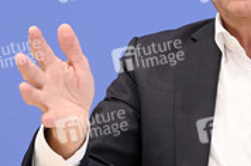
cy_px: 21
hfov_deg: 9.0
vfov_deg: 6.0
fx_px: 1587
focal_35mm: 228
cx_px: 252
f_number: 6.3
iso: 6400
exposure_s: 1/640
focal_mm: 90
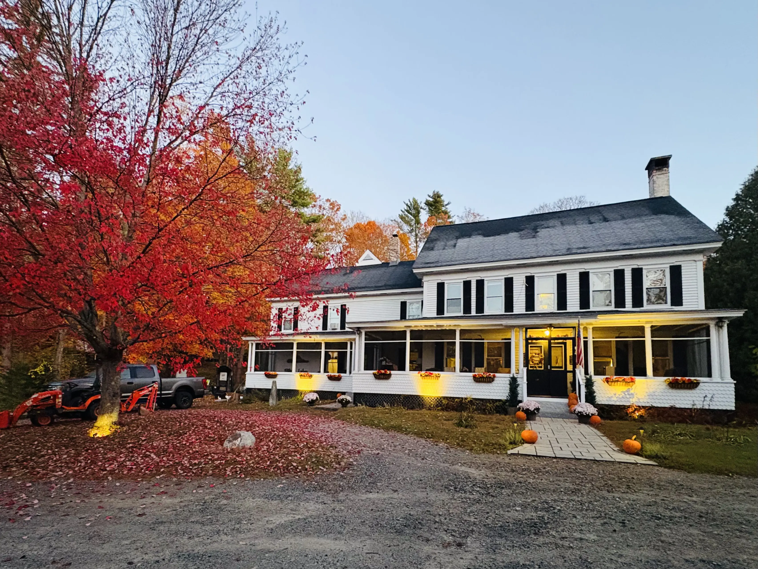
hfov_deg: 102.1
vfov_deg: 85.7
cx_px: 379
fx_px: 307
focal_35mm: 14
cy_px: 284
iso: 1000
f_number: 2.2
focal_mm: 2.22
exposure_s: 1/47
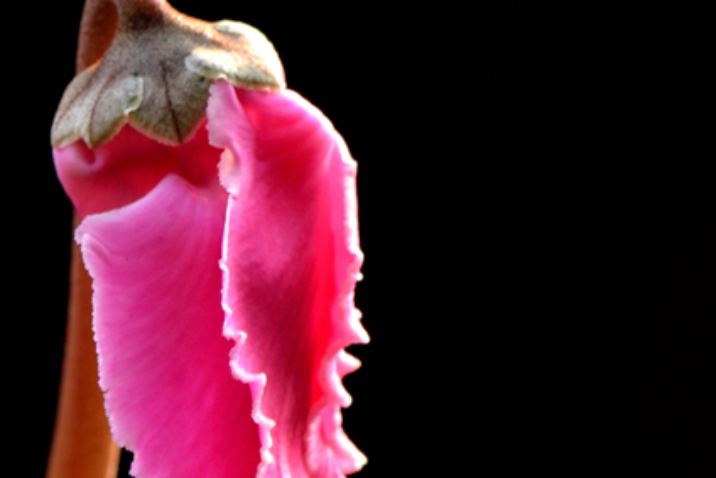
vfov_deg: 3.1
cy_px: 399
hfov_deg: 4.6
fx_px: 8873
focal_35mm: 446
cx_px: -187
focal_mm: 105
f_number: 13
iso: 320
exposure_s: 1/25
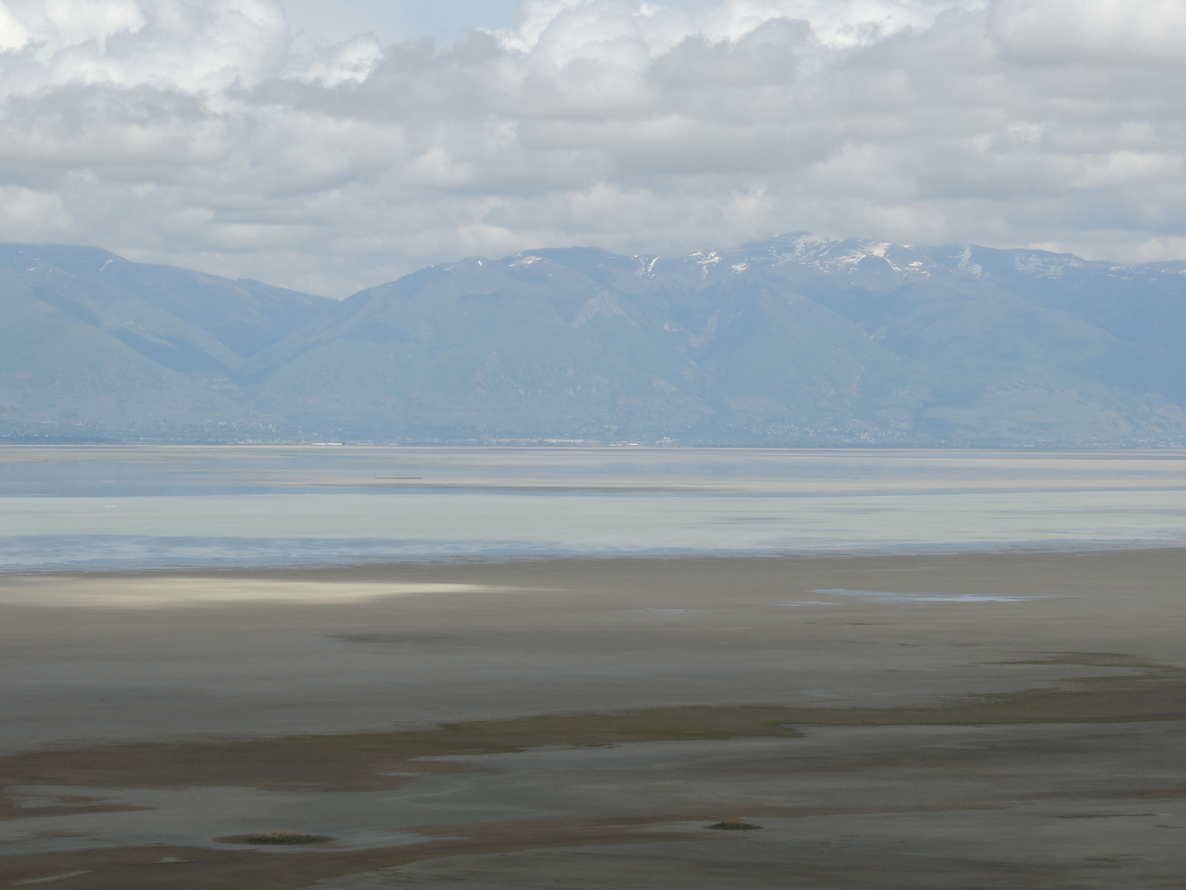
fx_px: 4625
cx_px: 593
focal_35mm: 135
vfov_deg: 11.0
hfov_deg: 14.6
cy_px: 445
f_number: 4.3
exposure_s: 1/1000
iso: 100
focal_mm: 24
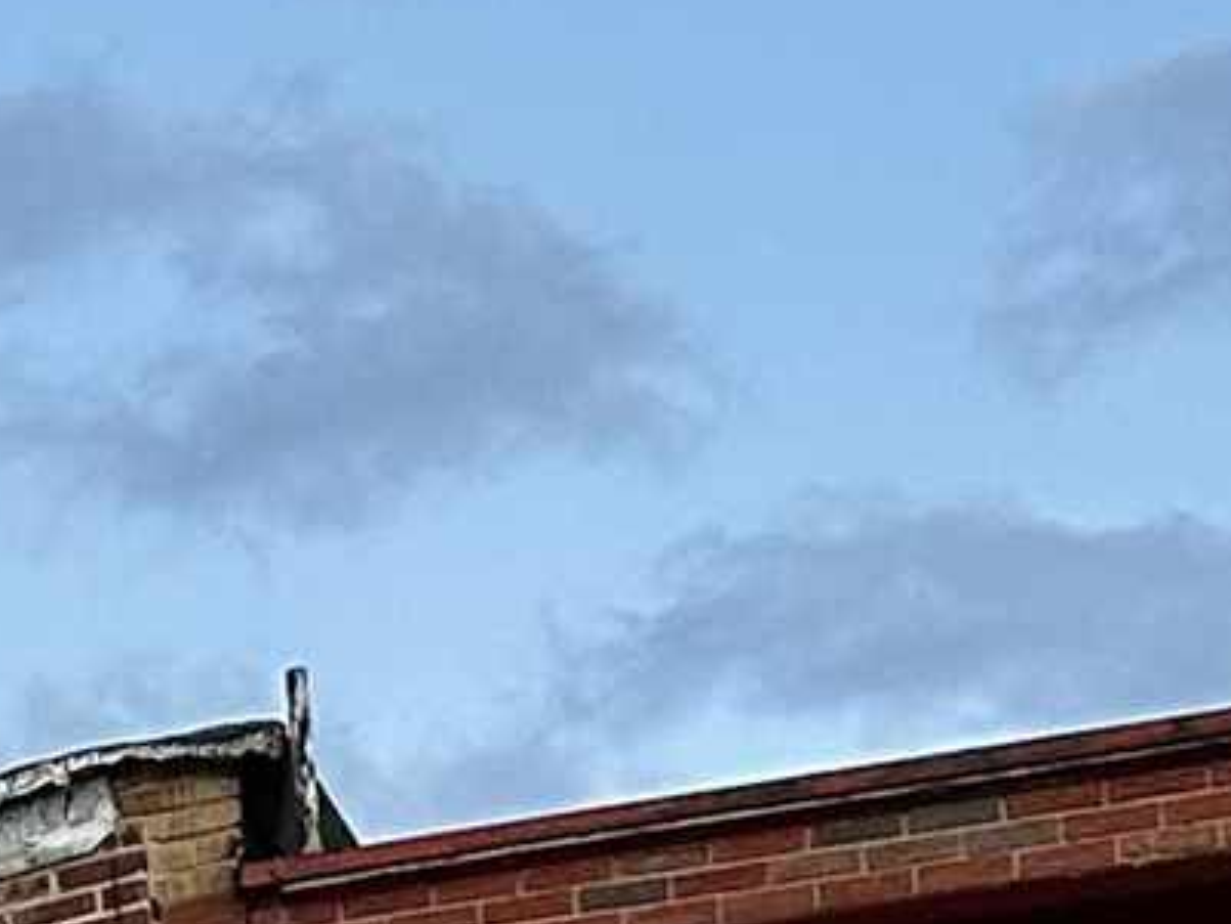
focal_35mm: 184
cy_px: 2219
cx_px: -1817
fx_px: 6545
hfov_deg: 9.5
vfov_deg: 7.5
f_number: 1.78
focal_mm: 6.86
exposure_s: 1/120
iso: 200
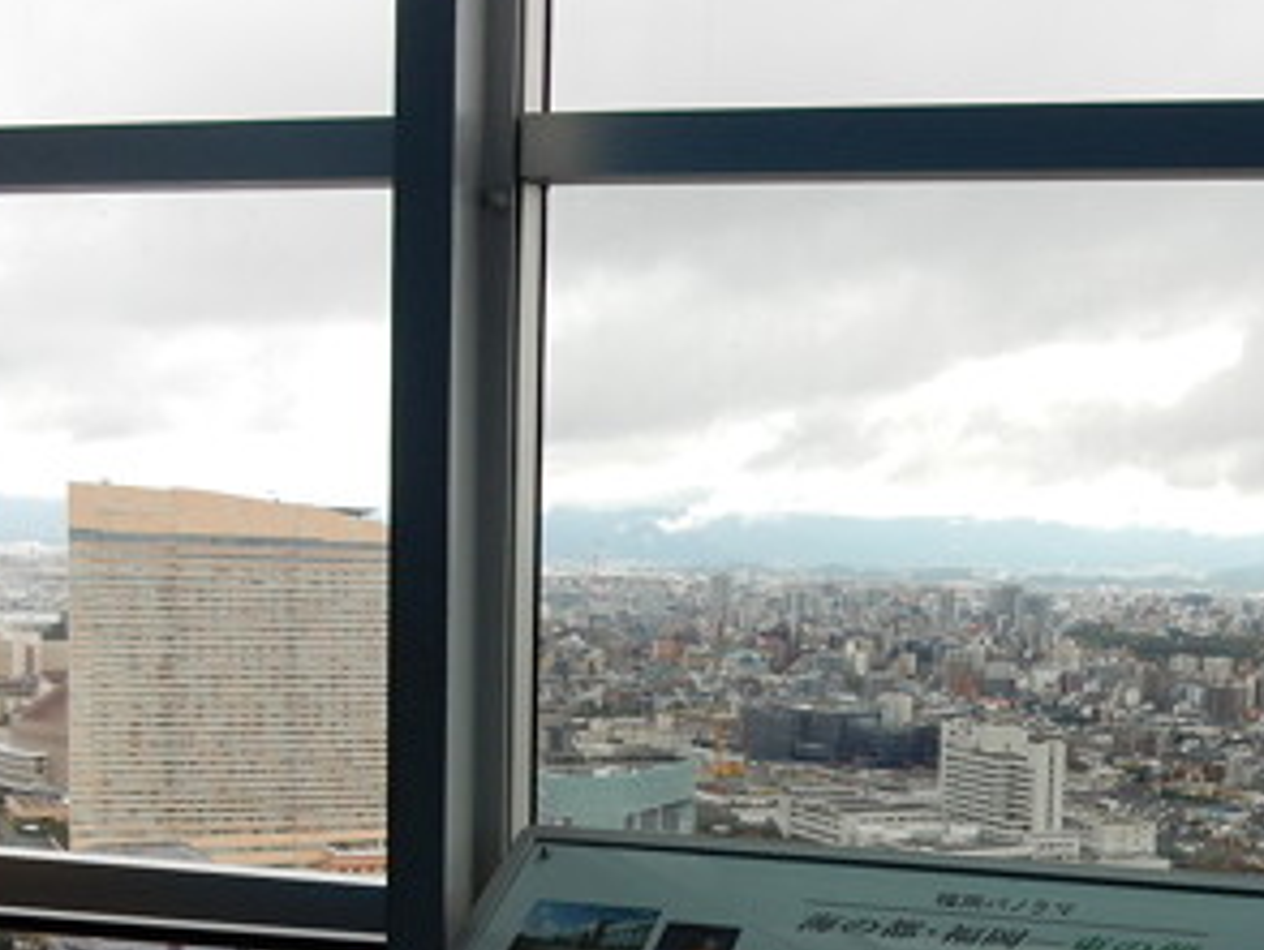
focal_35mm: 53
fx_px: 1937
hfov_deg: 35.1
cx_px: 1002
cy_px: 735
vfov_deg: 27.1
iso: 125
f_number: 3.7
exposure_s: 1/250
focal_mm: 4.5
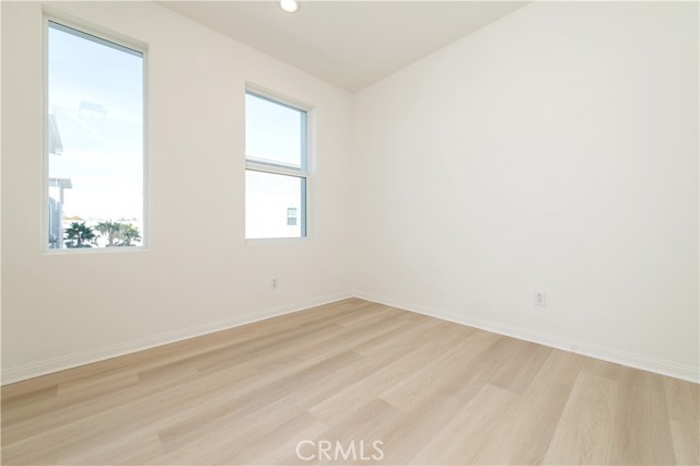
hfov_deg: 104.3
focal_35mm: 14
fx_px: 272
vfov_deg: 81.1
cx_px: 350
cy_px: 233
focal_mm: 14
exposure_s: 1/125
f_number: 5.6
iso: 140
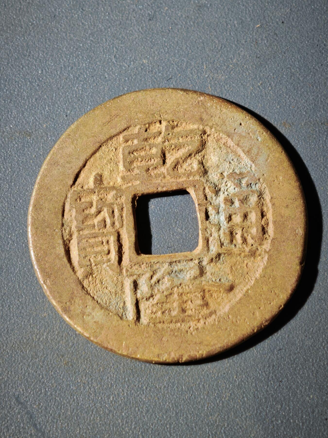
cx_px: 164
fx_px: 1466
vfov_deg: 17.0
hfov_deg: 12.8
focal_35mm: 116
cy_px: 219
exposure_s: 1/100
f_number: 2
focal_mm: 9
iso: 250
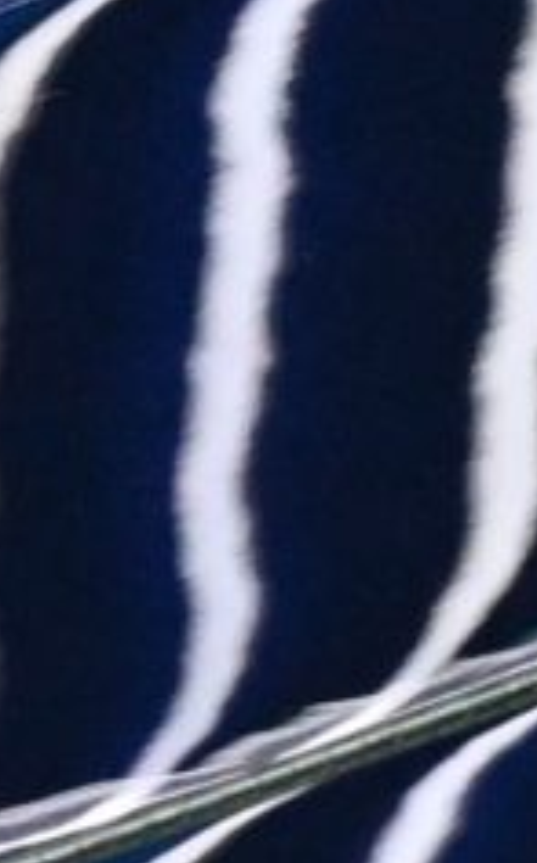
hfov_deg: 0.4
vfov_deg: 0.6
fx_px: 77931
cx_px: -877
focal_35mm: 3320
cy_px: -488
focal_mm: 200
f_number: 3.2
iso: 3200
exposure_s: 1/400
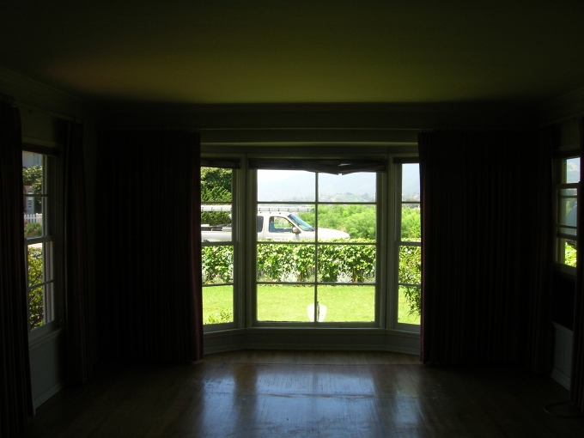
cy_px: 219
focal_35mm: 34
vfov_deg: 41.8
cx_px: 292
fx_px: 574
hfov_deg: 54.0
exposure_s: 1/86.6
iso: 50
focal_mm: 5.7
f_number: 4.9
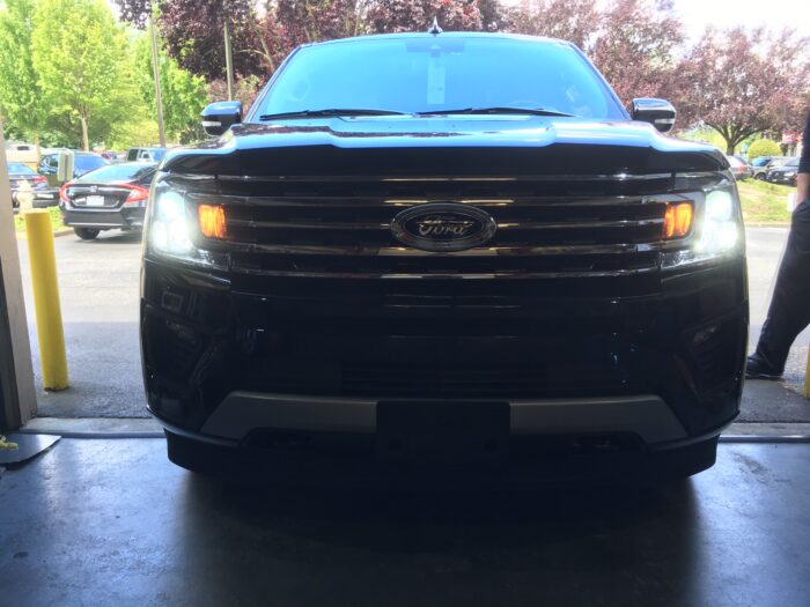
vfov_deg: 48.2
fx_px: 679
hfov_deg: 61.7
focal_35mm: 29
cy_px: 304
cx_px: 405
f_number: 2.2
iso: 32
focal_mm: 4.15
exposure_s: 1/120
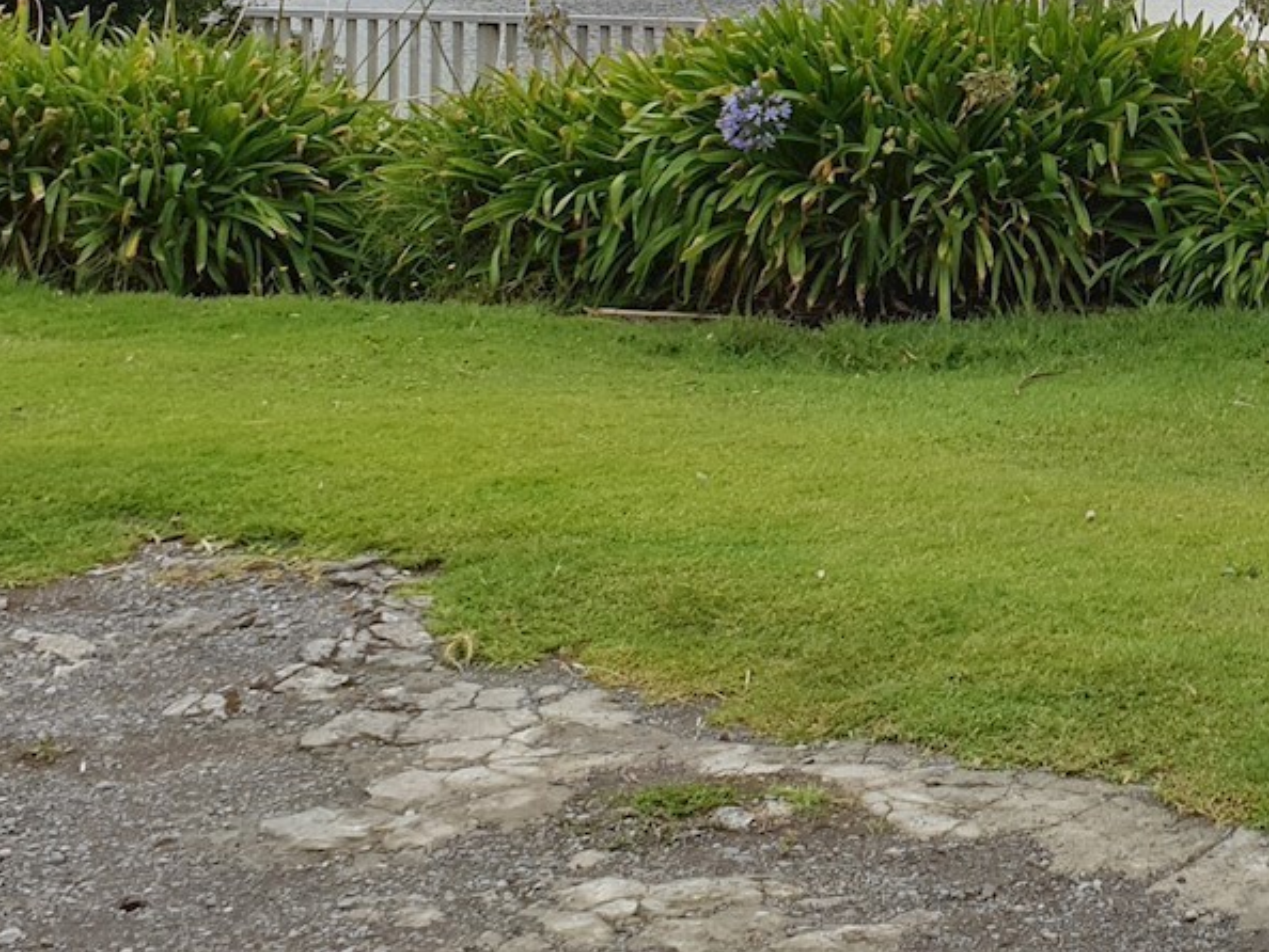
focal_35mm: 84
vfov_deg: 16.9
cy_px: -139
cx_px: 1378
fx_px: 3081
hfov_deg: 22.1
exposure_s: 1/2320
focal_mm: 4.3
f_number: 2.4
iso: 50
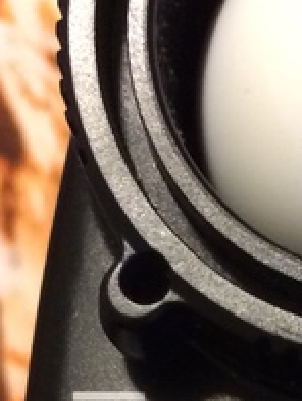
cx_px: 414
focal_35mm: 147
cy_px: 843
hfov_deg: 9.9
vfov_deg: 11.8
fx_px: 1708
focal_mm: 4.15
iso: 320
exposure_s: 1/17
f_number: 2.2
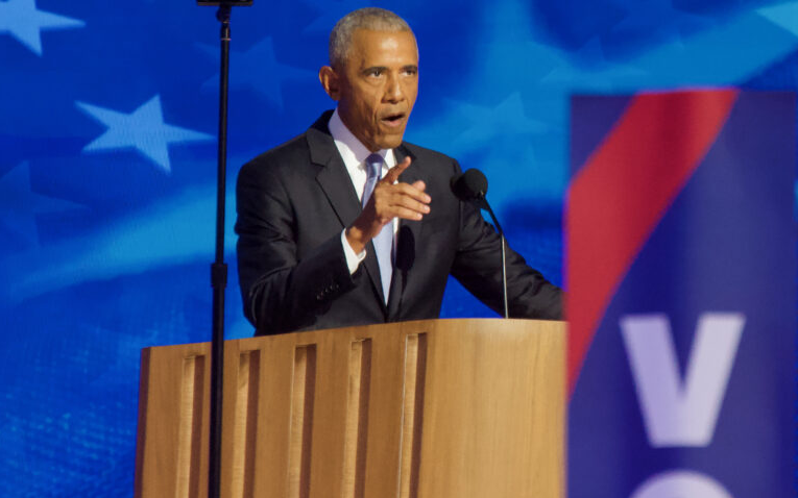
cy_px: 200
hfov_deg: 7.0
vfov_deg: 4.4
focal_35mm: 298
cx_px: 398
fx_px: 6480
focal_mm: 140
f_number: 5.6
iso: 3200
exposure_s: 1/60
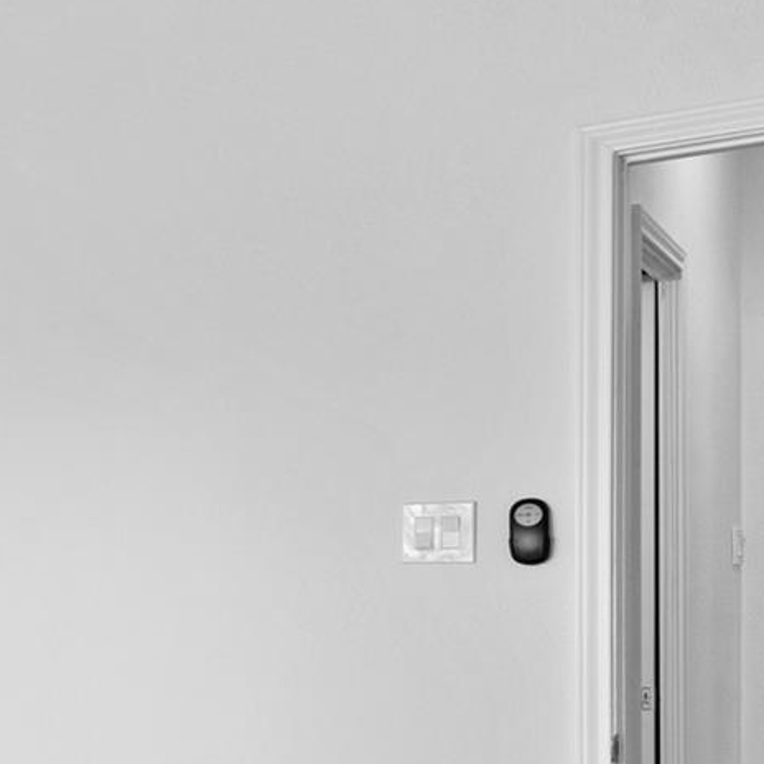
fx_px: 1498
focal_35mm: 60
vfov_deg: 28.2
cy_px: 574
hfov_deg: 20.2
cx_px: -624
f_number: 9
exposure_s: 1
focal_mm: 16
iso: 100
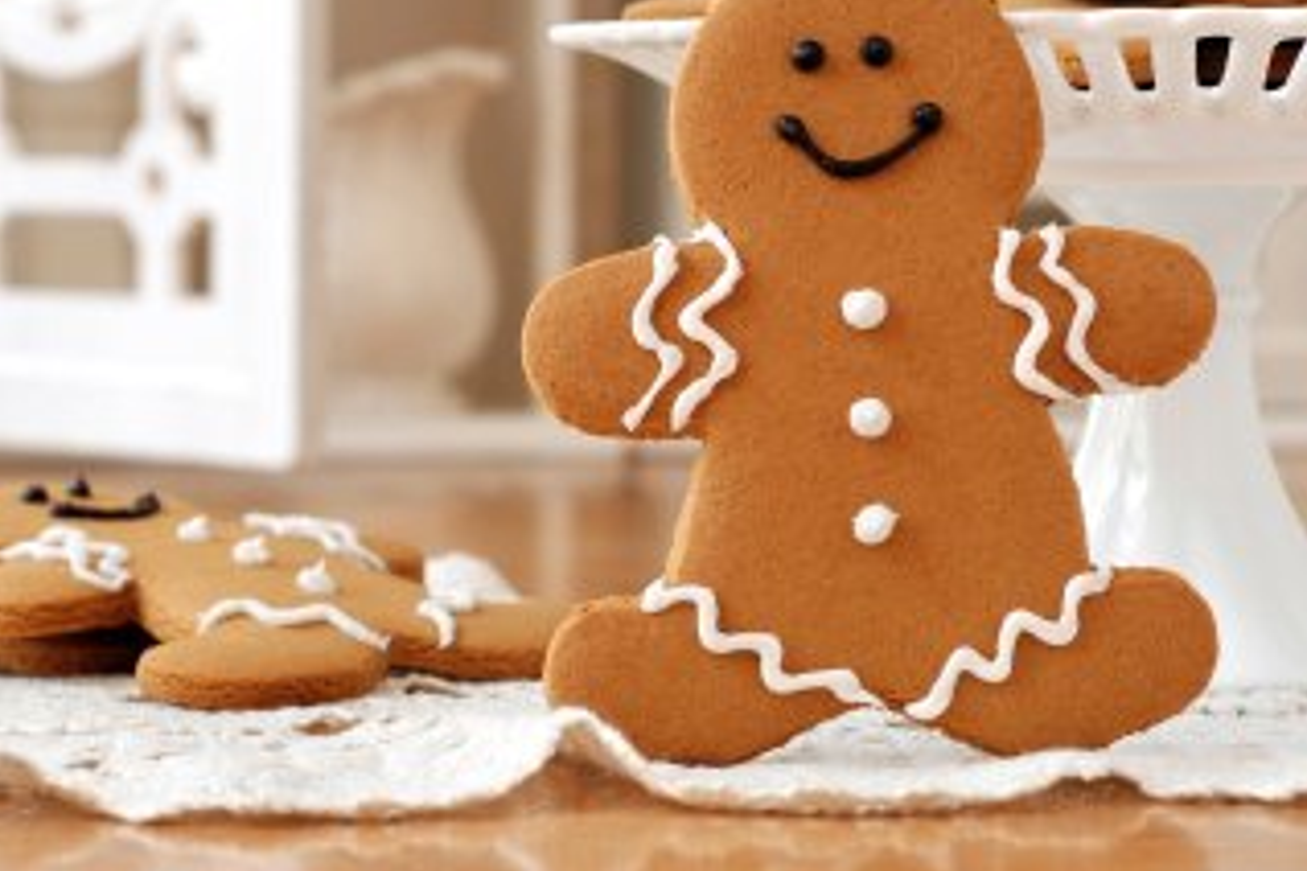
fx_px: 4356
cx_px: 604
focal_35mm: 120
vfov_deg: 11.4
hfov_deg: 17.1
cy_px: 339
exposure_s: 1/15
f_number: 8
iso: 100
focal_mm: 60
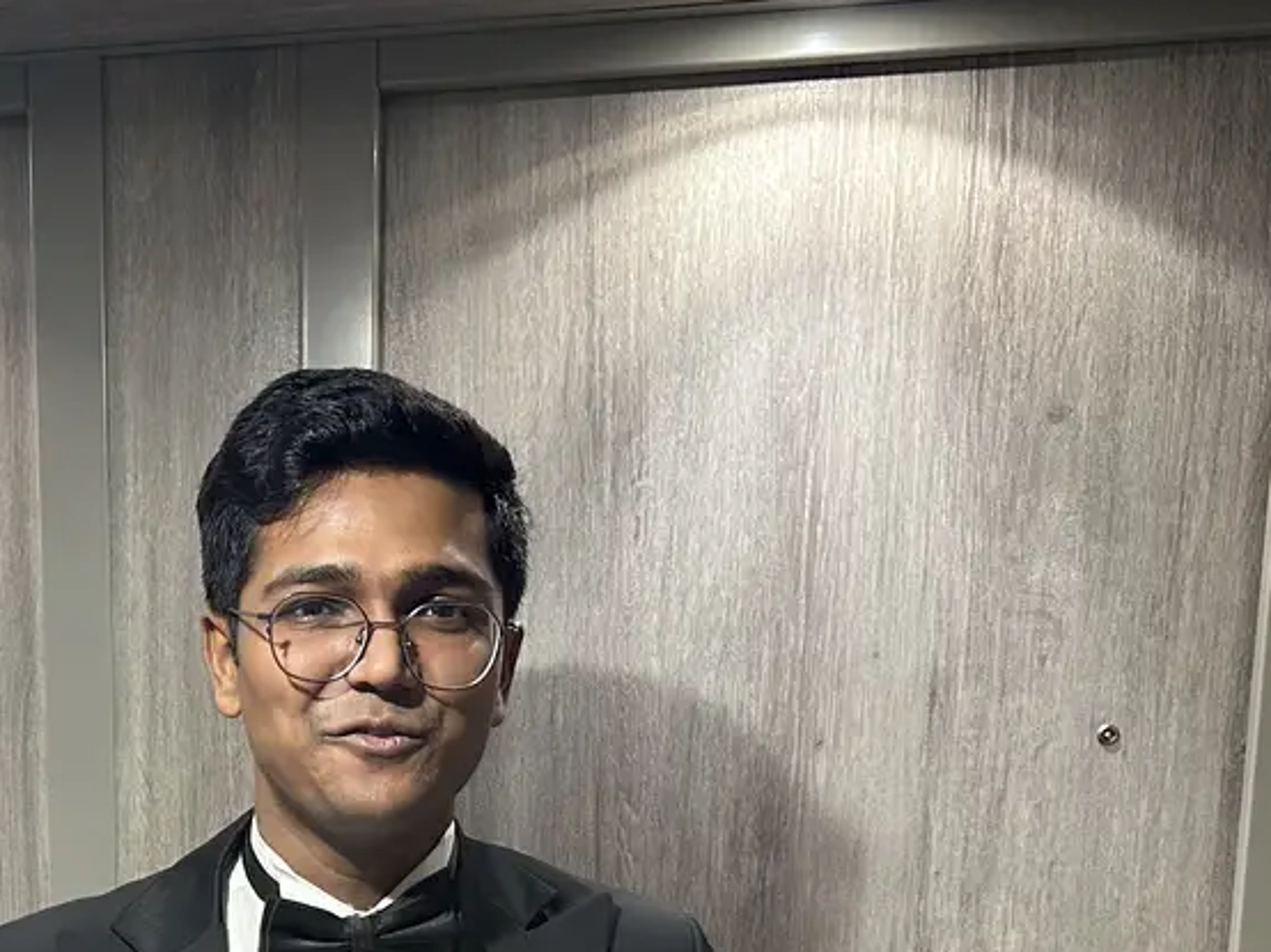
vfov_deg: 26.1
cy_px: 1016
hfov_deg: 35.4
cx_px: 218
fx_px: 1908
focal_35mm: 52
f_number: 1.78
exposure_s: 1/60
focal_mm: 6.86
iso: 250
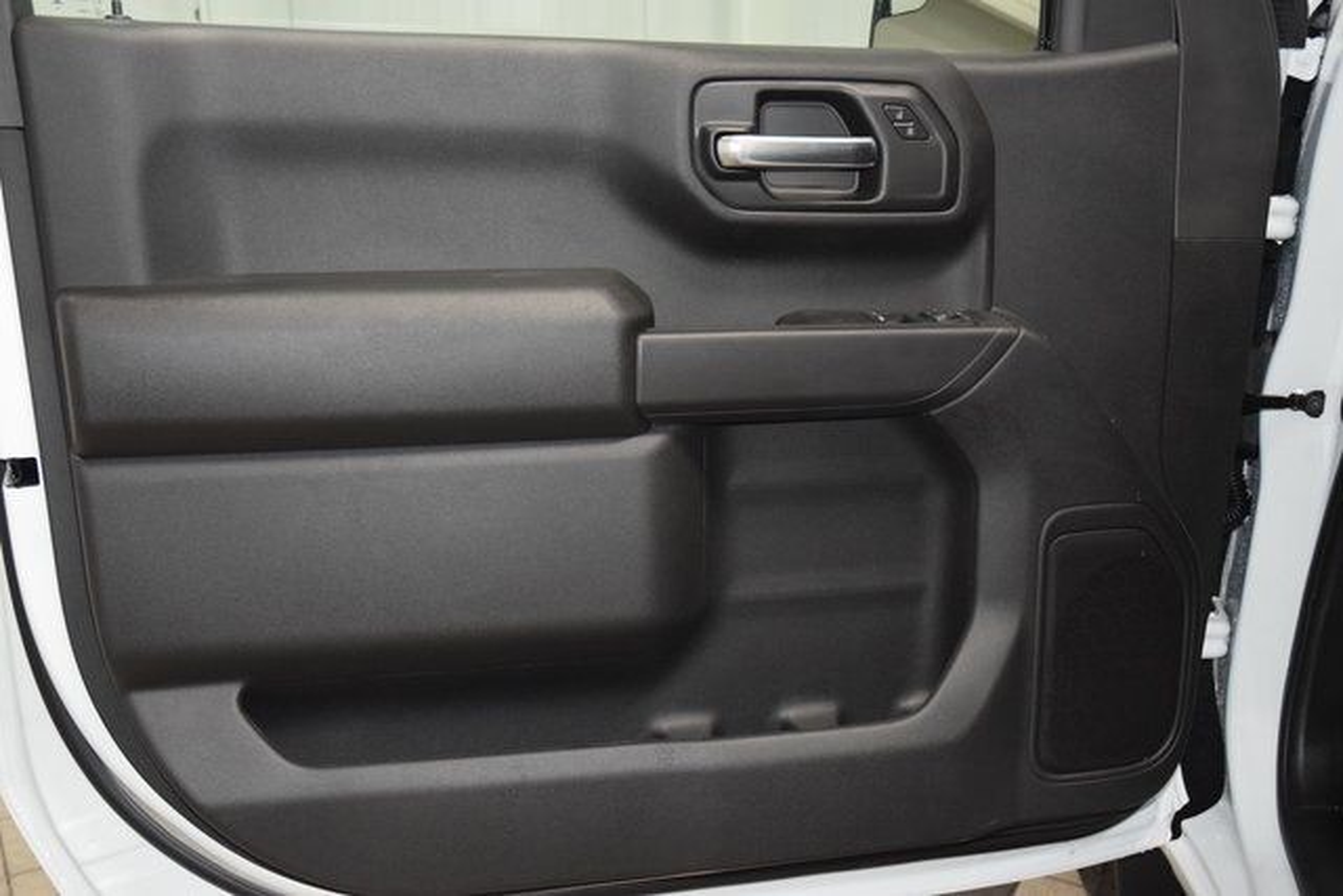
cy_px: 448
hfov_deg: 51.3
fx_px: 1399
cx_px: 672
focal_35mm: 38
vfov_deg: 35.5
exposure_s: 1/125
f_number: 3.8
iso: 2200
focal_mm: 25
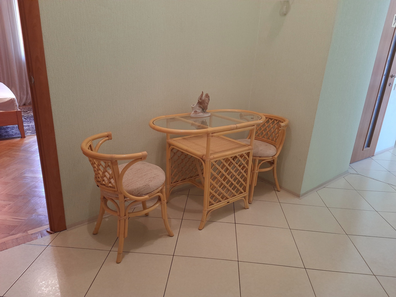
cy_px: 148
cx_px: 198
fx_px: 275
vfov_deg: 56.8
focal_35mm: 24
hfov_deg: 71.6
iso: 250
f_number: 1.8
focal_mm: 5.23
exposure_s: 1/33
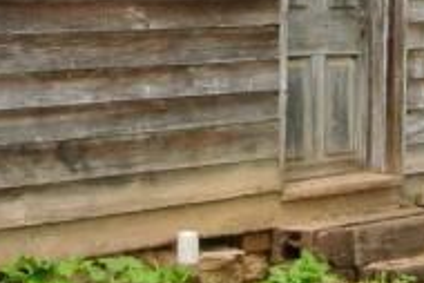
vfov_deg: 8.3
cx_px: 269
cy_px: -118
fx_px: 1921
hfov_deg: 12.6
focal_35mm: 163
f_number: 11
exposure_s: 1/50
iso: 100
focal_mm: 10
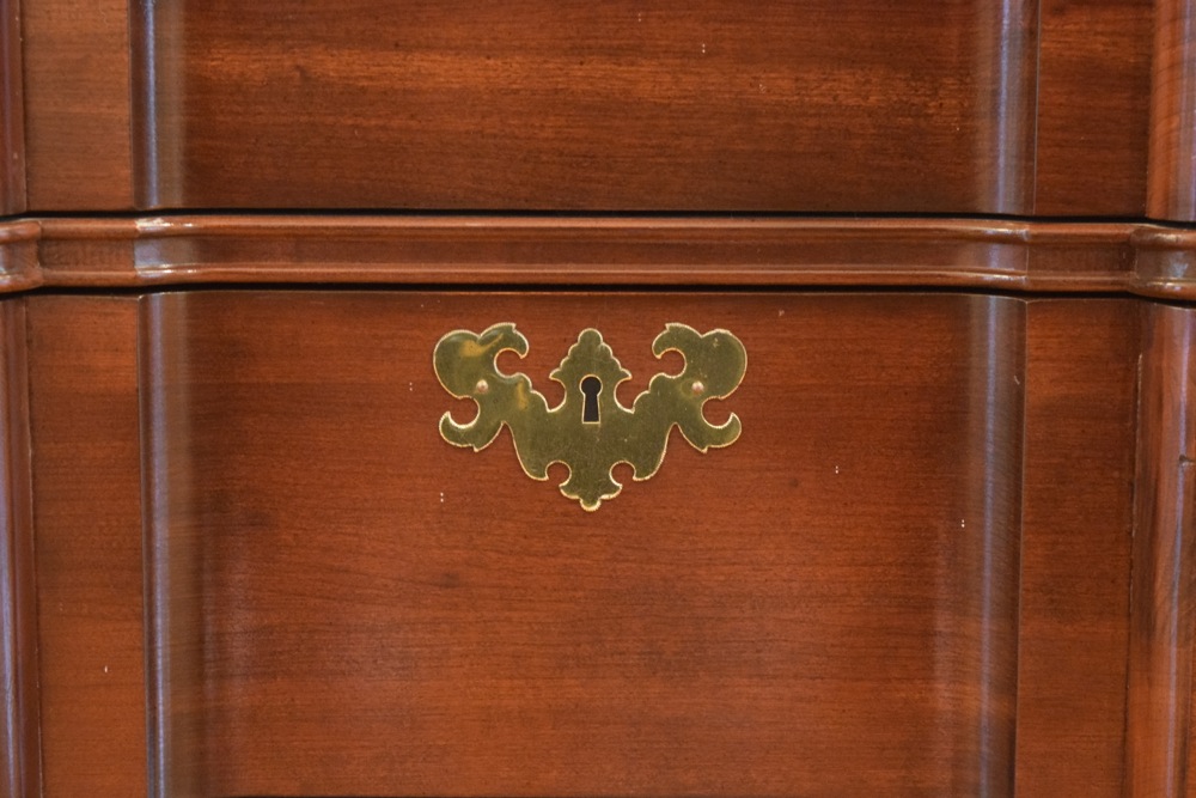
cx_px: 598
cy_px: 399
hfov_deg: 24.6
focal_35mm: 82
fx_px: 2741
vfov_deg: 16.6
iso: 6400
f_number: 5.6
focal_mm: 55
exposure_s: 1/15
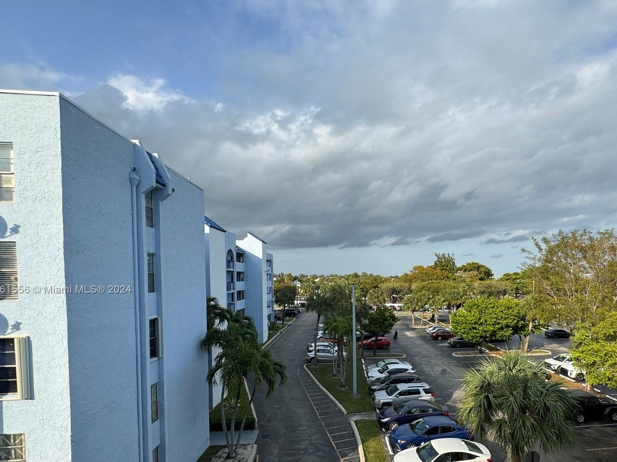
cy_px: 290
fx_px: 321
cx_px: 370
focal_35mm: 18
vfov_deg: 70.4
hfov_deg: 86.7
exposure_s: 1/1078
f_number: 2.2
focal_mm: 2.22
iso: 50
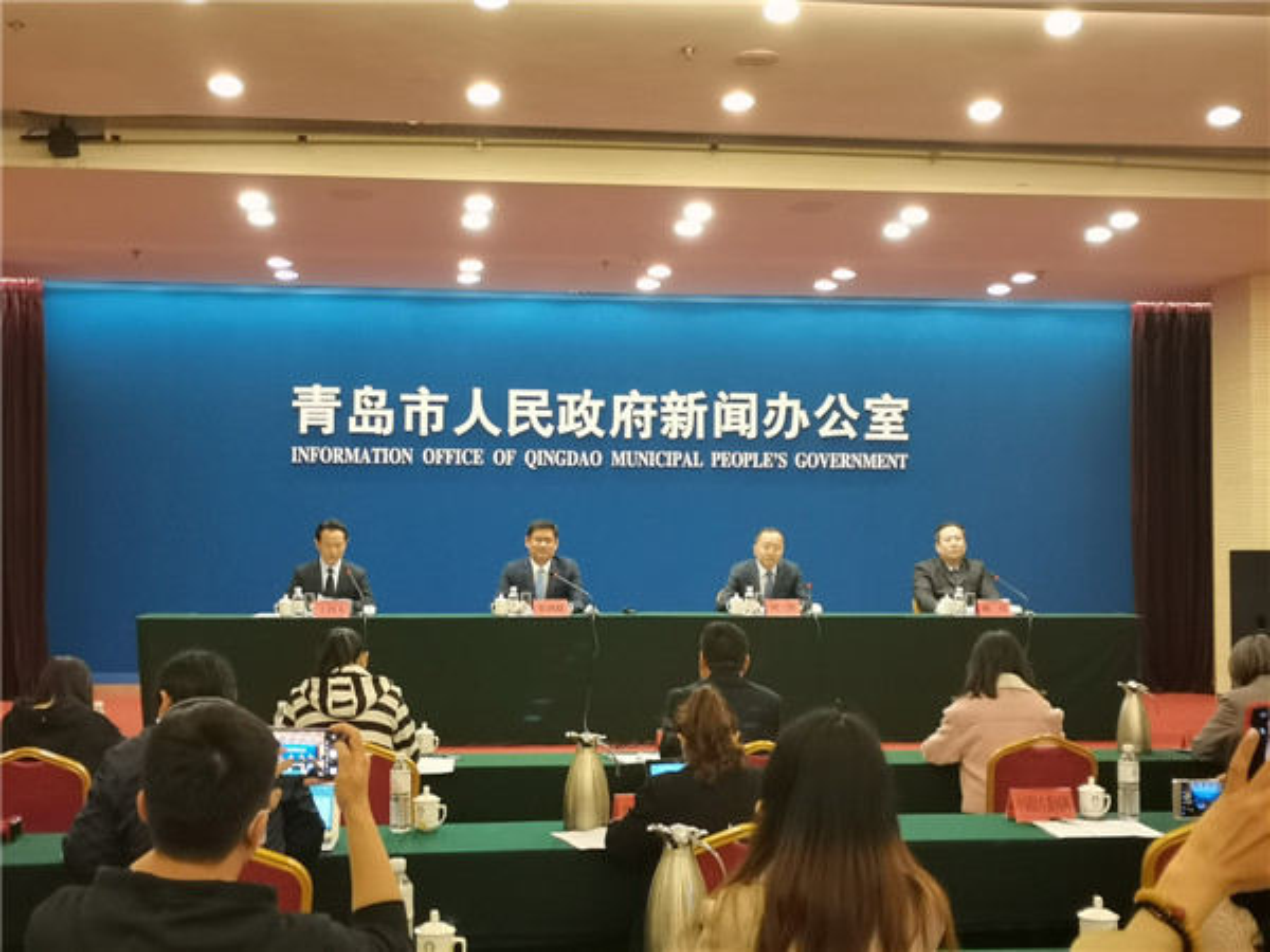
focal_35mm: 48
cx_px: 635
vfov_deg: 30.3
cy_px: 476
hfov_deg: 39.7
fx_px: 1761
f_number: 1.8
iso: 400
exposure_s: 1/33.3
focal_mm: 5.58
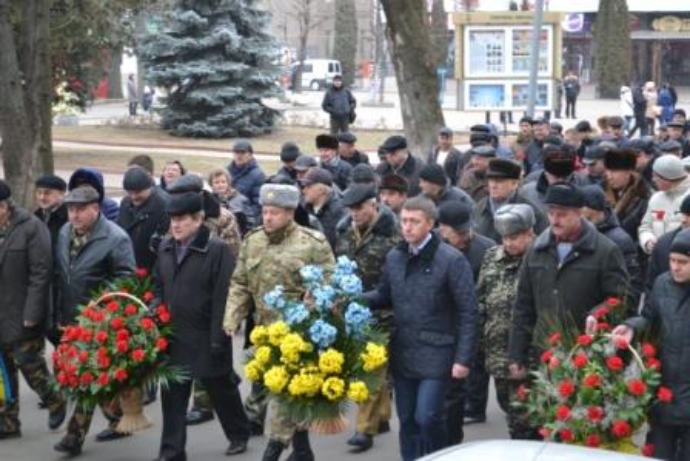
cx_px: 345
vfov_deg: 16.6
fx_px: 1582
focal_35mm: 82
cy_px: 230
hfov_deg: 24.6
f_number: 5.6
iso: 450
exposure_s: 1/60
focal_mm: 55
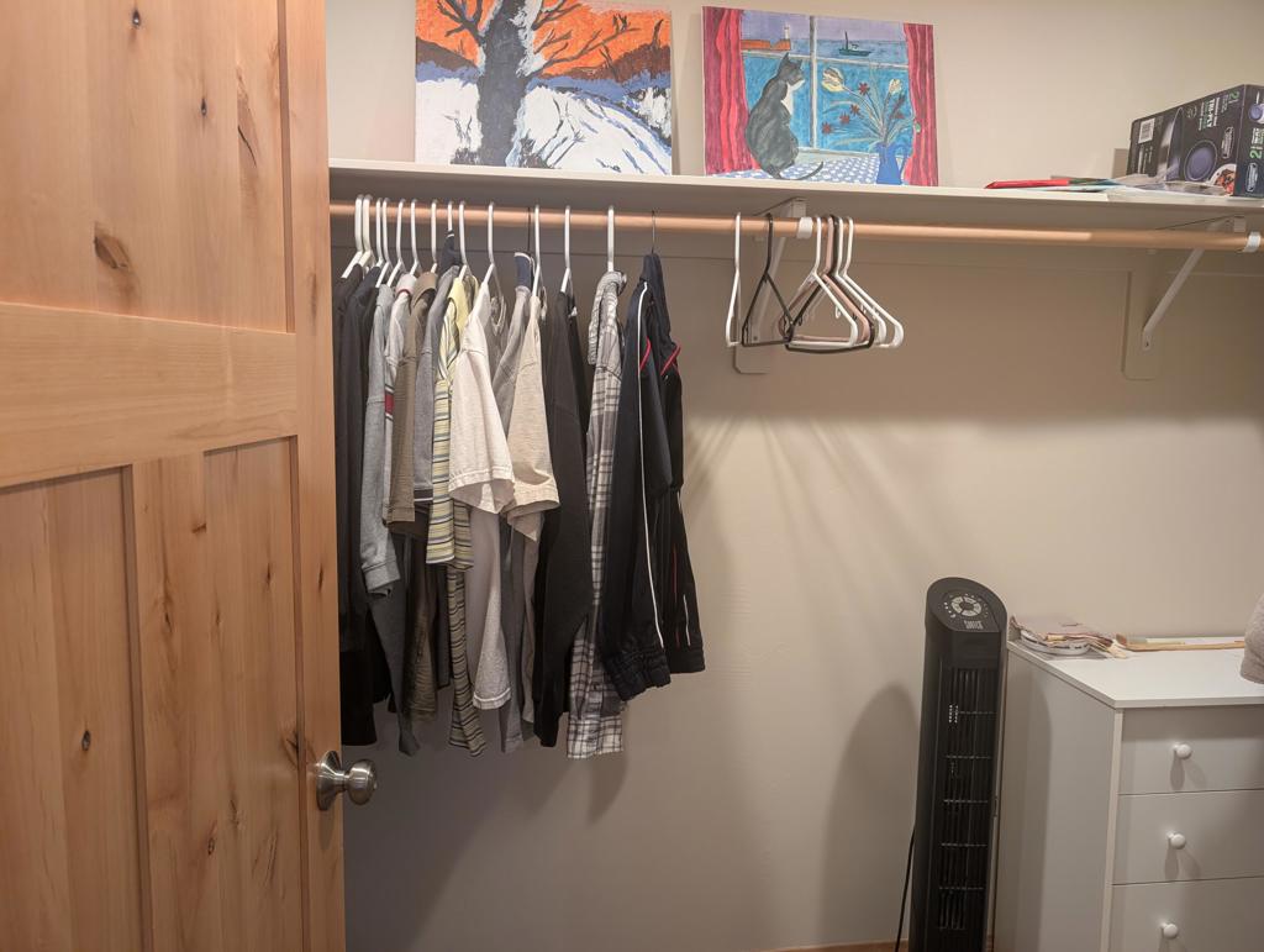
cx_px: 632
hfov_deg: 71.5
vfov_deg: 56.9
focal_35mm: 24
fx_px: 878
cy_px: 476
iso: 98
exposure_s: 1/24
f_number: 1.68
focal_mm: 6.9
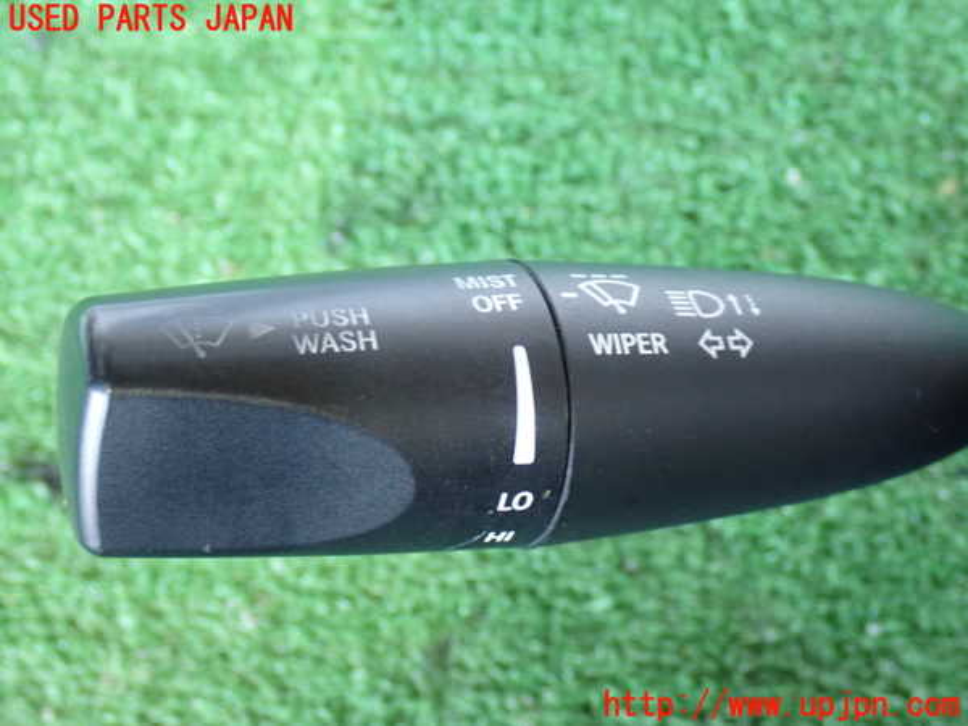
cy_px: 363
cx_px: 484
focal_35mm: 54
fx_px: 1510
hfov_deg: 35.5
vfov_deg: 27.0
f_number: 3.3
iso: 800
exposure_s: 1/20
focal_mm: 9.65
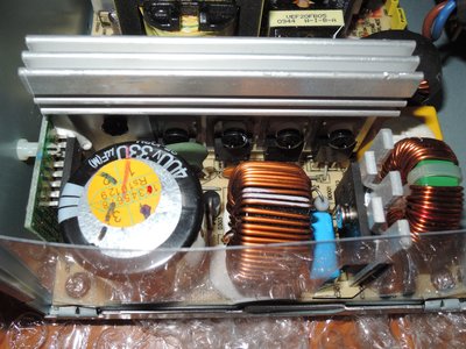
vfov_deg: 40.7
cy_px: 174
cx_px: 233
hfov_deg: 52.6
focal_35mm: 35
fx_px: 471
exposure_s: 1/30
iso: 200
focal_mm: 7.5
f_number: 5.6
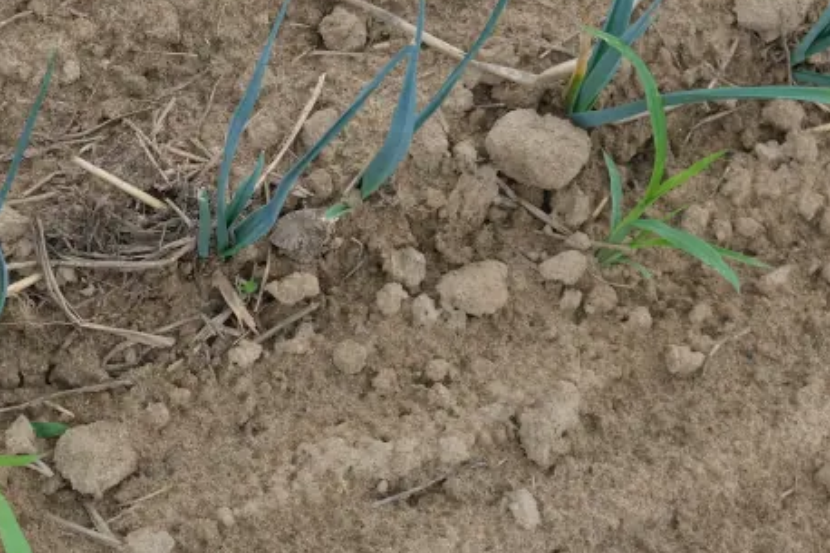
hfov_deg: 18.8
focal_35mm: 107
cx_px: 101
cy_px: 258
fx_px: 2466
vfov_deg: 12.8
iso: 160
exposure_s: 1/180
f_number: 5.6
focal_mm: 32.9
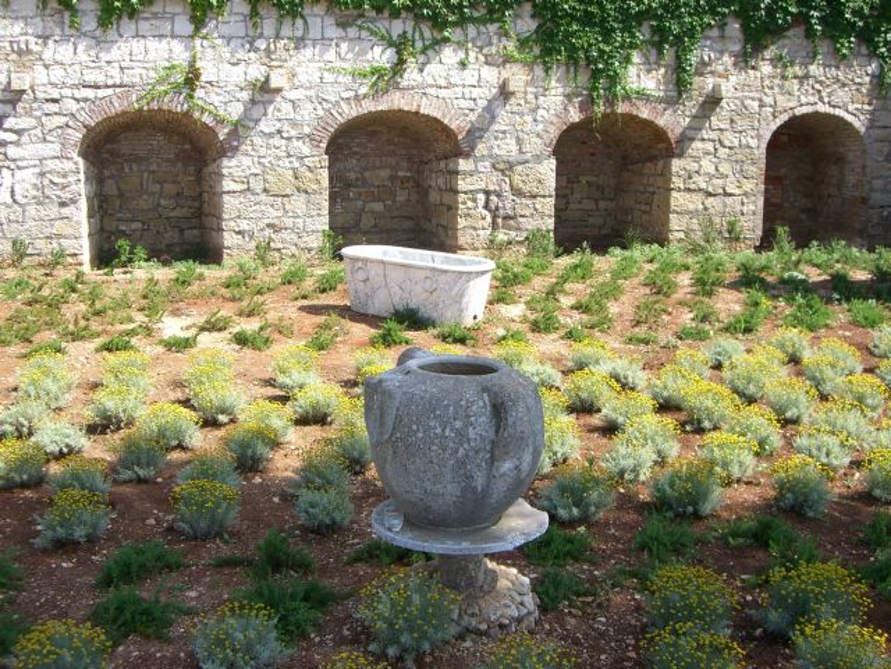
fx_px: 1210
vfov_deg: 30.9
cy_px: 334
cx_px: 446
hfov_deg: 40.4
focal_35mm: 47
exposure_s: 1/160
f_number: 4.8
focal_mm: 7.6
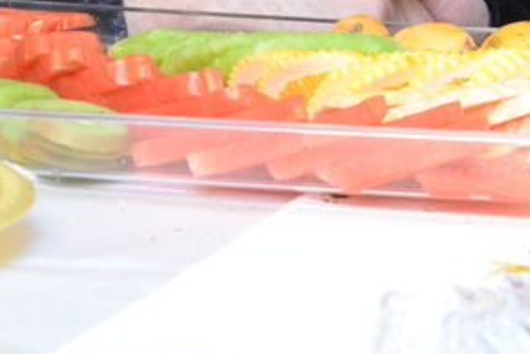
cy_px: -469
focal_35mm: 135
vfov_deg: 9.2
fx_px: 1989
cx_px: 939
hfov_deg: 13.6
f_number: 5.6
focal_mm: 28
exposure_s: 1/80
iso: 2000
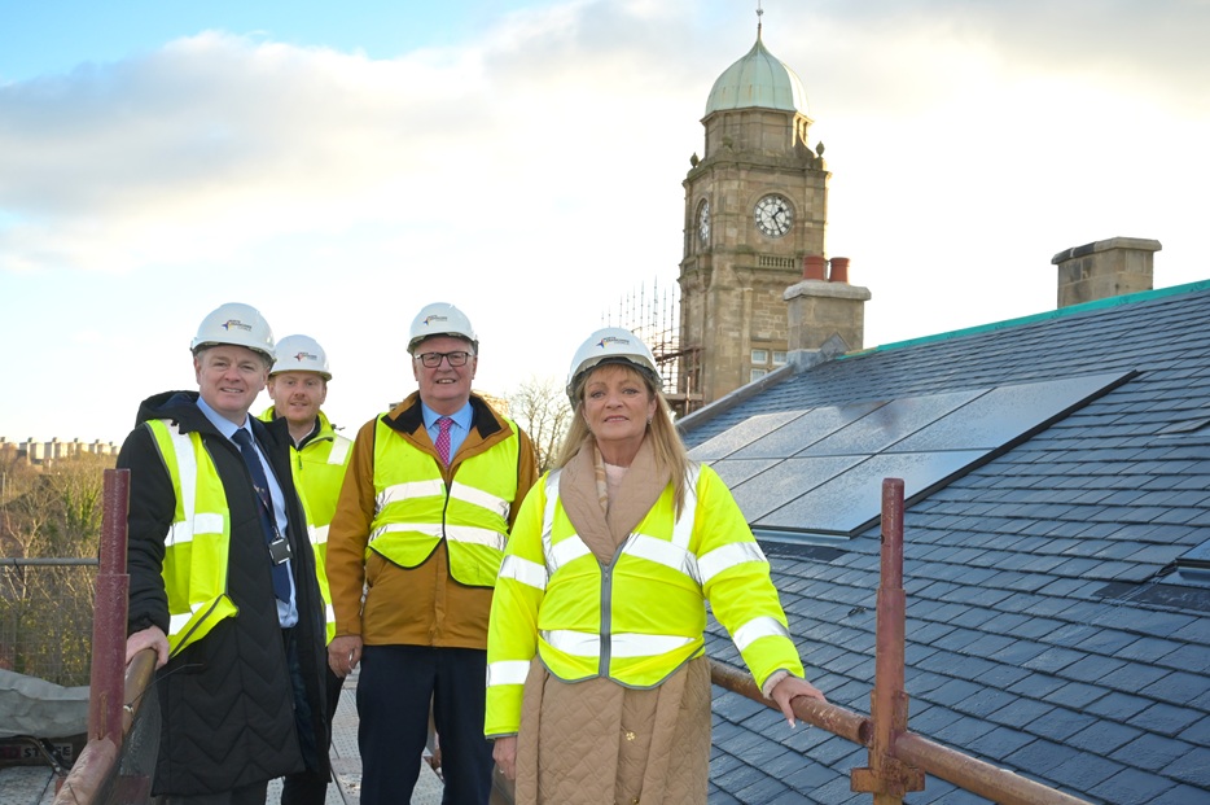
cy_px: 402
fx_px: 1377
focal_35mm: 41
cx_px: 605
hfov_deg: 47.4
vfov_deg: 32.6
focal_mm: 41
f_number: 13
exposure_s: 1/160
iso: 800
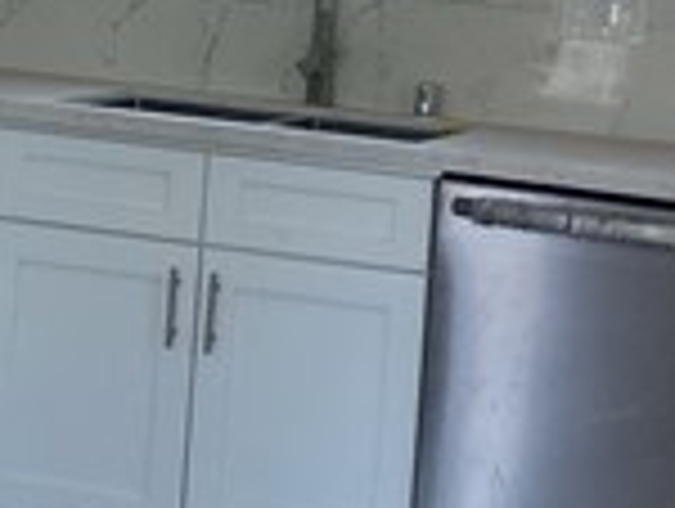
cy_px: 27
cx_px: 126
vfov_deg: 8.4
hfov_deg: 11.1
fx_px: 3457
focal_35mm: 177
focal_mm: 4.25
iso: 50
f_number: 1.8
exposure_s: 1/121
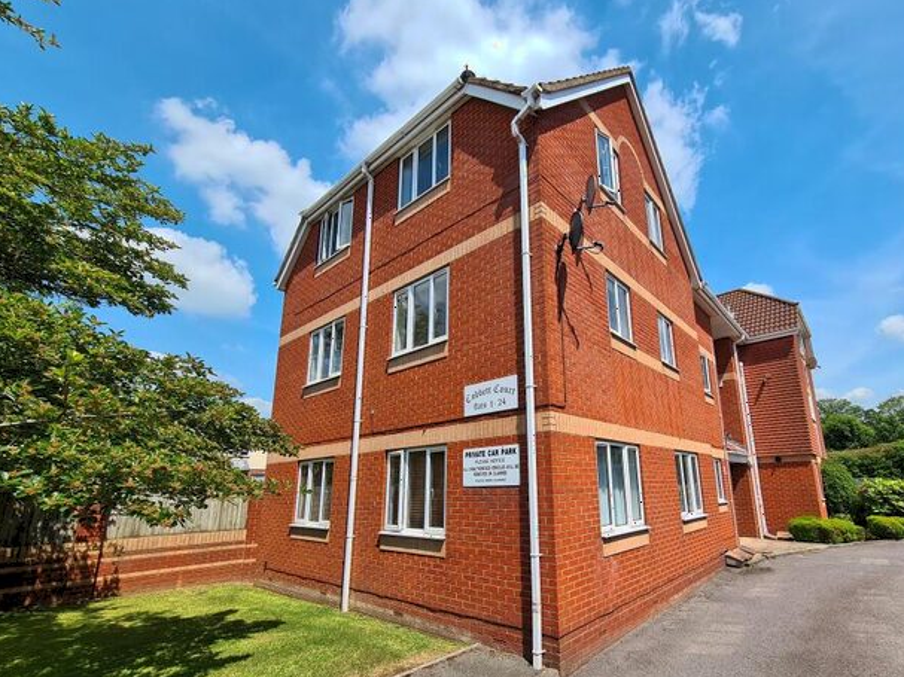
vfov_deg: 81.3
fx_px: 392
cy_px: 385
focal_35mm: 15
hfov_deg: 97.6
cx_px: 514
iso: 50
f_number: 2.2
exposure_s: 1/1652
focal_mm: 2.2
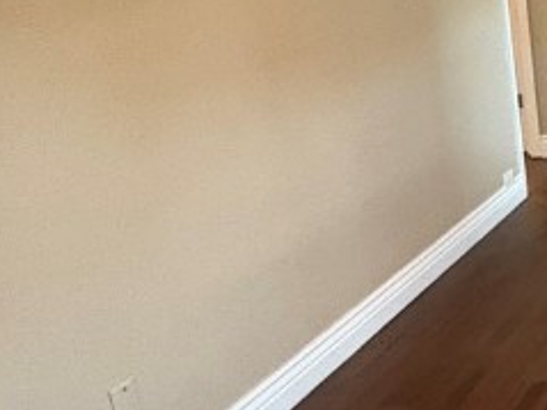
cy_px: 119
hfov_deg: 24.0
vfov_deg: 24.2
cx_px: 858
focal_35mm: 60
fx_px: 948
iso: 800
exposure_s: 1/60
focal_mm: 2.22
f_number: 2.2
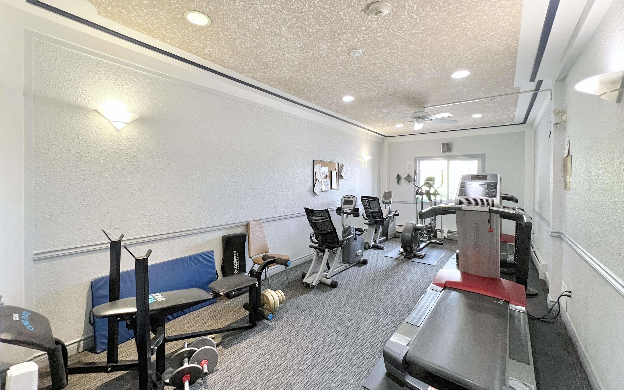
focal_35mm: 14
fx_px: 238
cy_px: 186
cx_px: 308
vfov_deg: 78.6
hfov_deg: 105.3
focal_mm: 1.57
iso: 400
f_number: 1.8
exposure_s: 1/60
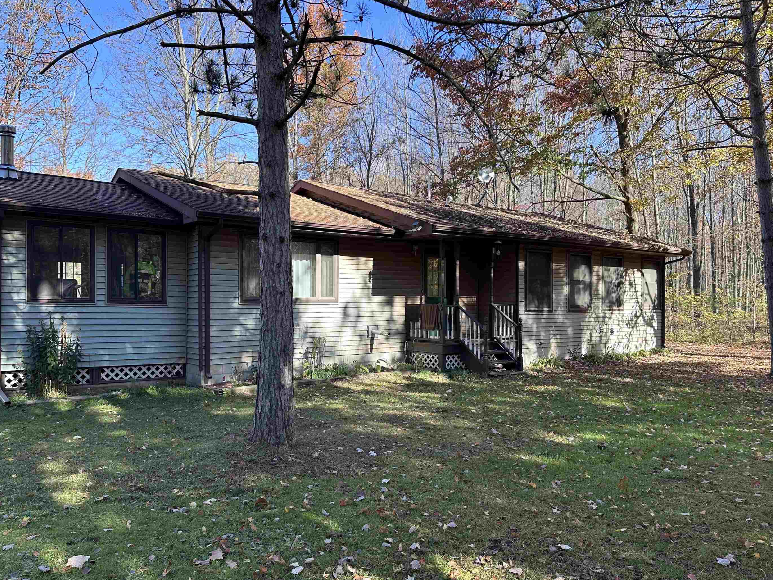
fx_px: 603
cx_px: 375
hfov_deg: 65.3
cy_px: 311
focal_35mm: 27
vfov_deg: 51.3
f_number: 1.78
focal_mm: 6.86
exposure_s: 1/745
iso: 80
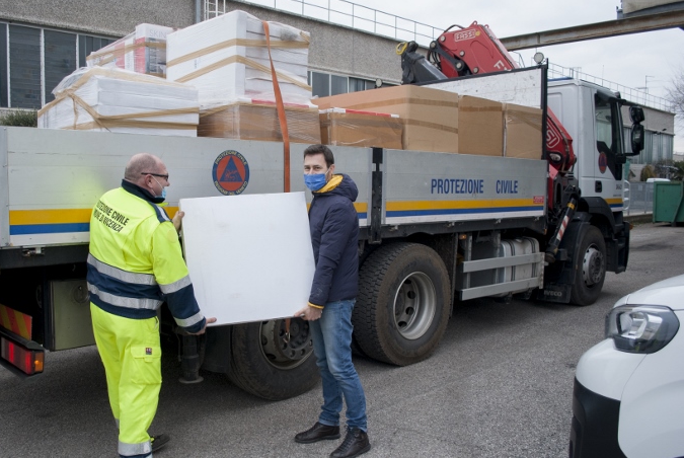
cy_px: 245
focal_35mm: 32
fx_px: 609
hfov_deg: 58.4
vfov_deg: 41.2
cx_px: 289
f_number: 3.5
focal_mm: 18
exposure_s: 1/500
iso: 250
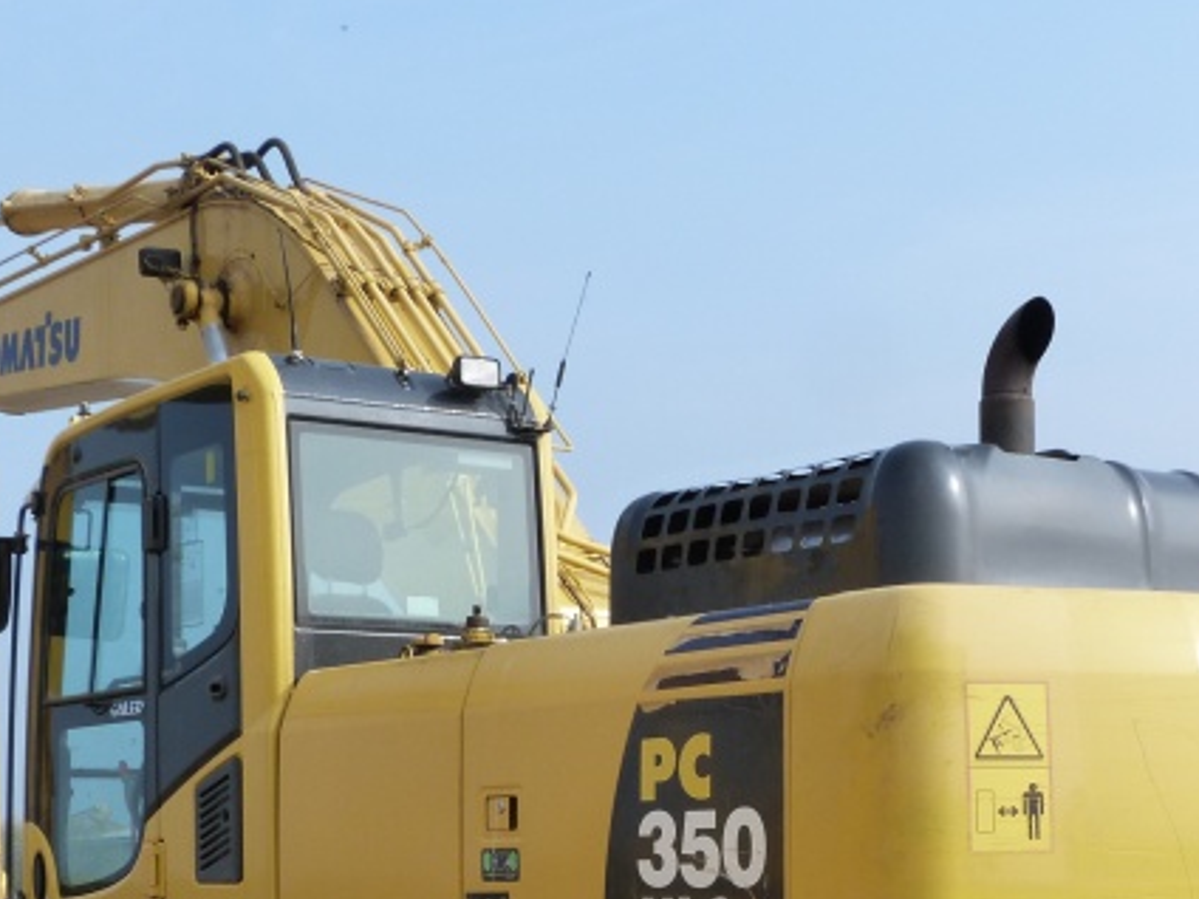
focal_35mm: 68
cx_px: 747
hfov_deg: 28.5
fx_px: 2355
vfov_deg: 21.2
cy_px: 797
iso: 125
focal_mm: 6.5
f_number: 5.6
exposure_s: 1/250
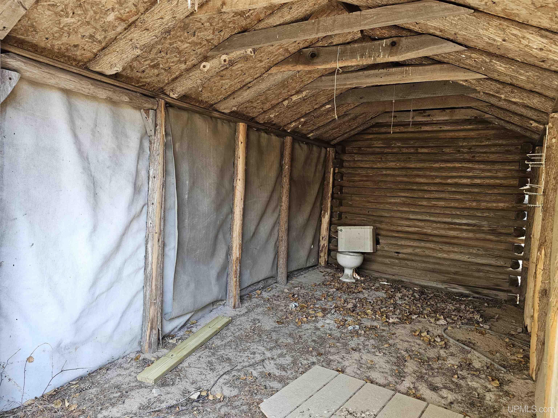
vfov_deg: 58.9
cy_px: 209
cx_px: 279
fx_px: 371
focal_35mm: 23
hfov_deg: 73.9
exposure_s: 1/120
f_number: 1.7
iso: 200
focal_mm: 6.3
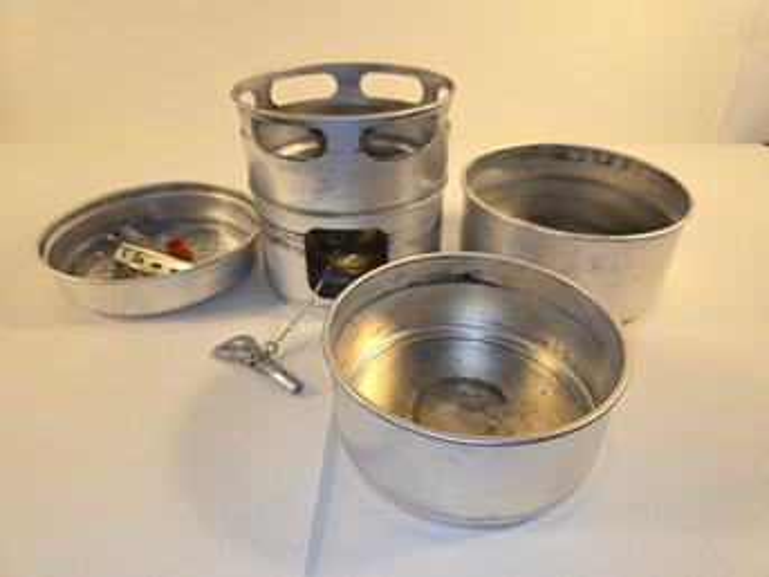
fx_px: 511
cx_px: 384
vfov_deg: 58.8
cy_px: 288
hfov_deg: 73.9
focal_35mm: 23
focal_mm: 6.3
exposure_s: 1/60
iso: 40
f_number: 1.7
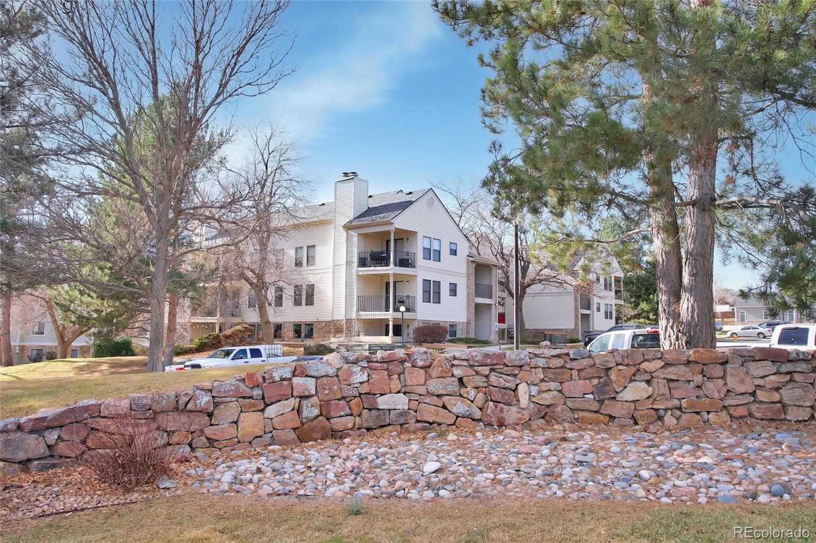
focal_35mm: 30
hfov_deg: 61.9
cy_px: 272
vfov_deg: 43.6
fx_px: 680
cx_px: 408
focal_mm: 20
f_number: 8
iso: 250
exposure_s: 1/160
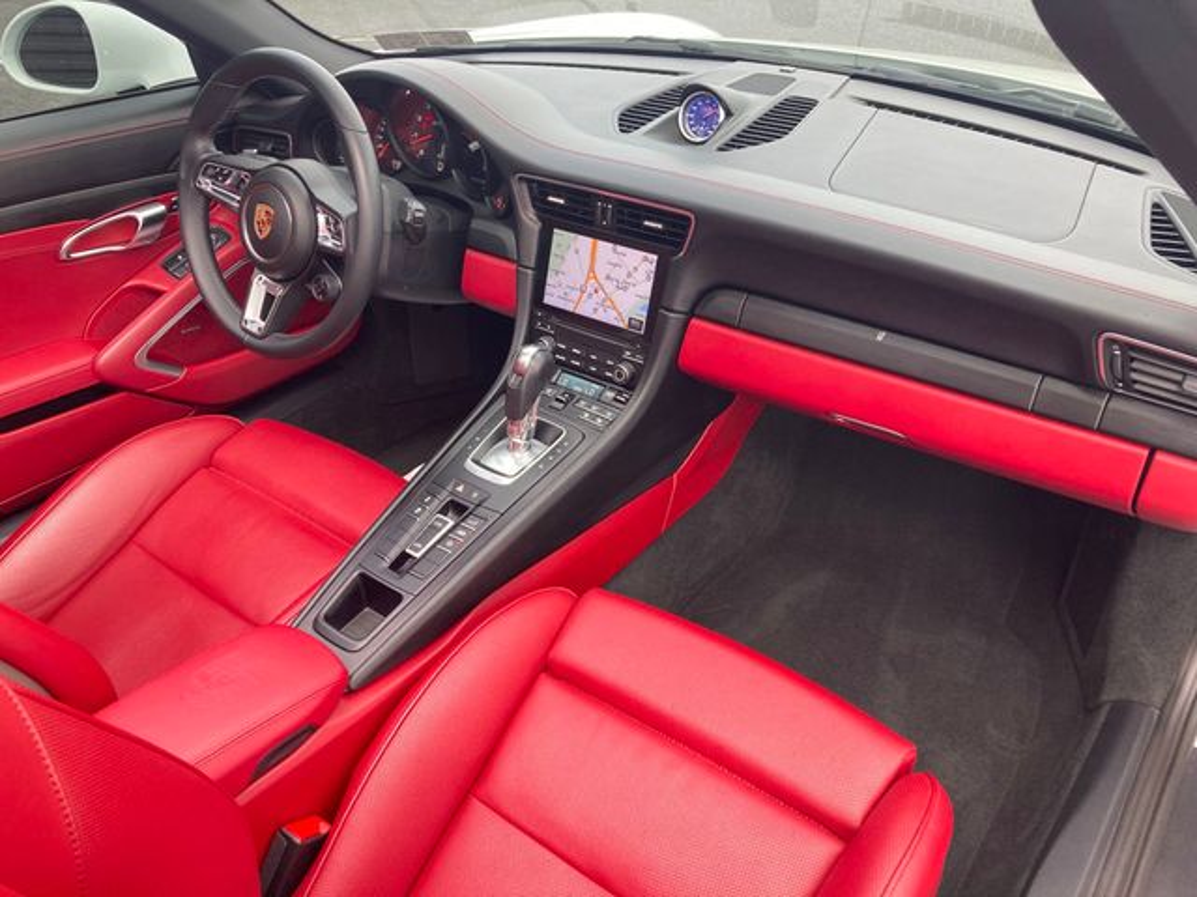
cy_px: 448
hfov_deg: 63.4
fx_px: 968
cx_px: 598
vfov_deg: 49.7
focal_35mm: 28
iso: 32
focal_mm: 3.99
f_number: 1.8
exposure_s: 1/121
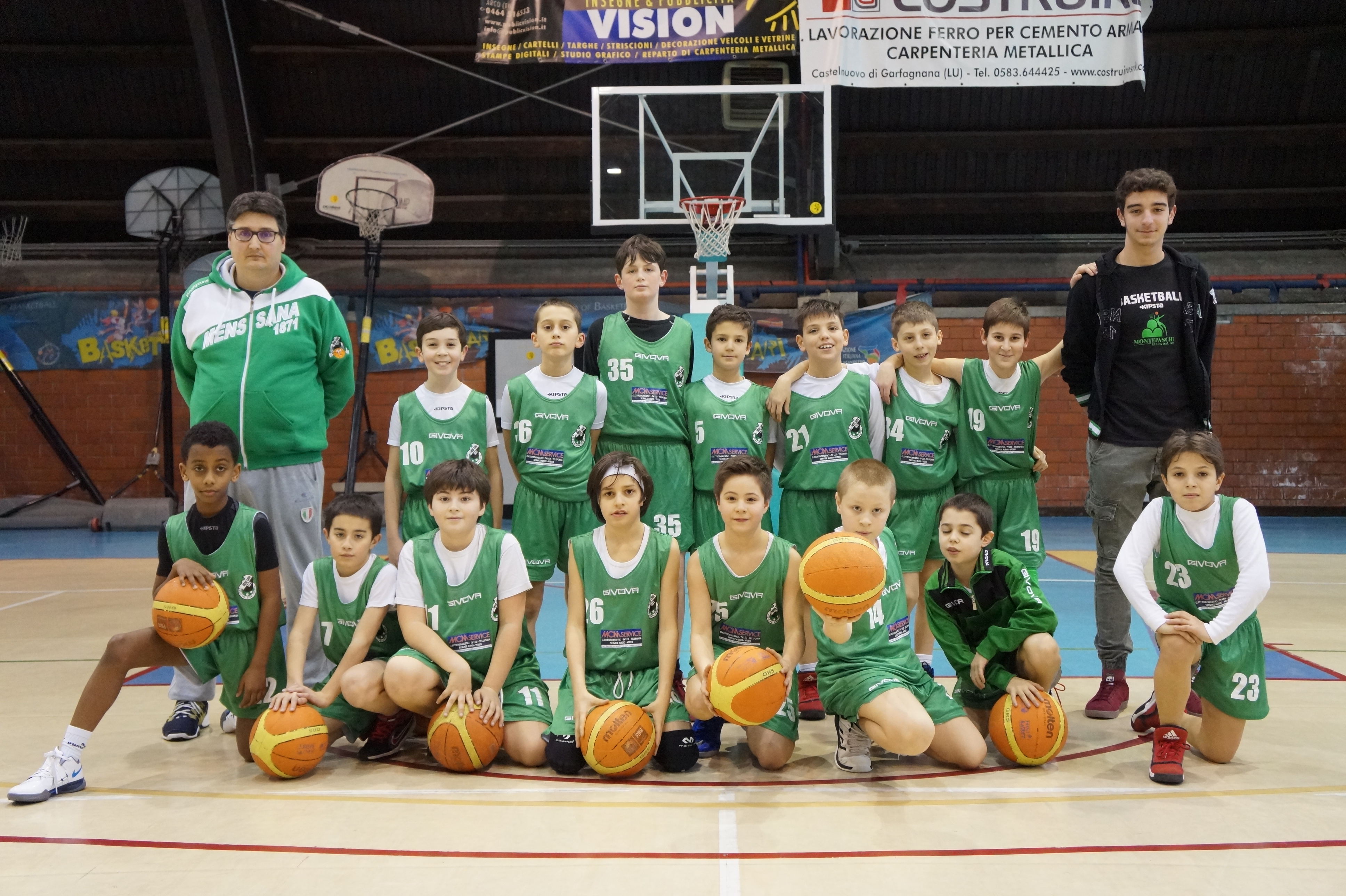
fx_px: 1513
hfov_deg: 48.0
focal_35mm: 40
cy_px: 448
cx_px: 673
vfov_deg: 33.0
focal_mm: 27
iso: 2500
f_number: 4
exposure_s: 1/160
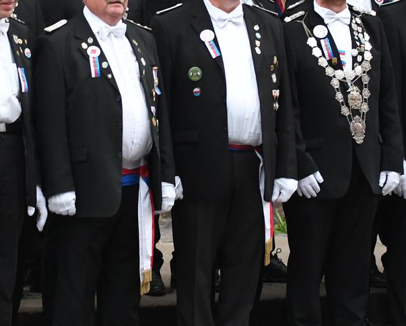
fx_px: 2693
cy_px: 70
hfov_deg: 8.6
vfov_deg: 6.9
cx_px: 126
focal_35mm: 224
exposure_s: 1/60
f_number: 2.2
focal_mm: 50
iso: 1000
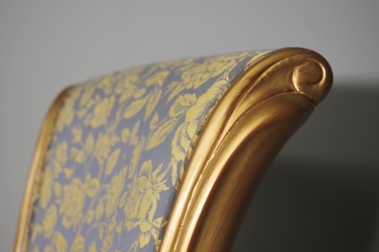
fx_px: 526
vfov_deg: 27.0
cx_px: 165
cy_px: 123
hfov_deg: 39.5
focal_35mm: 50
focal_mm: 28.13
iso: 400
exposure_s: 1/60
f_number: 4
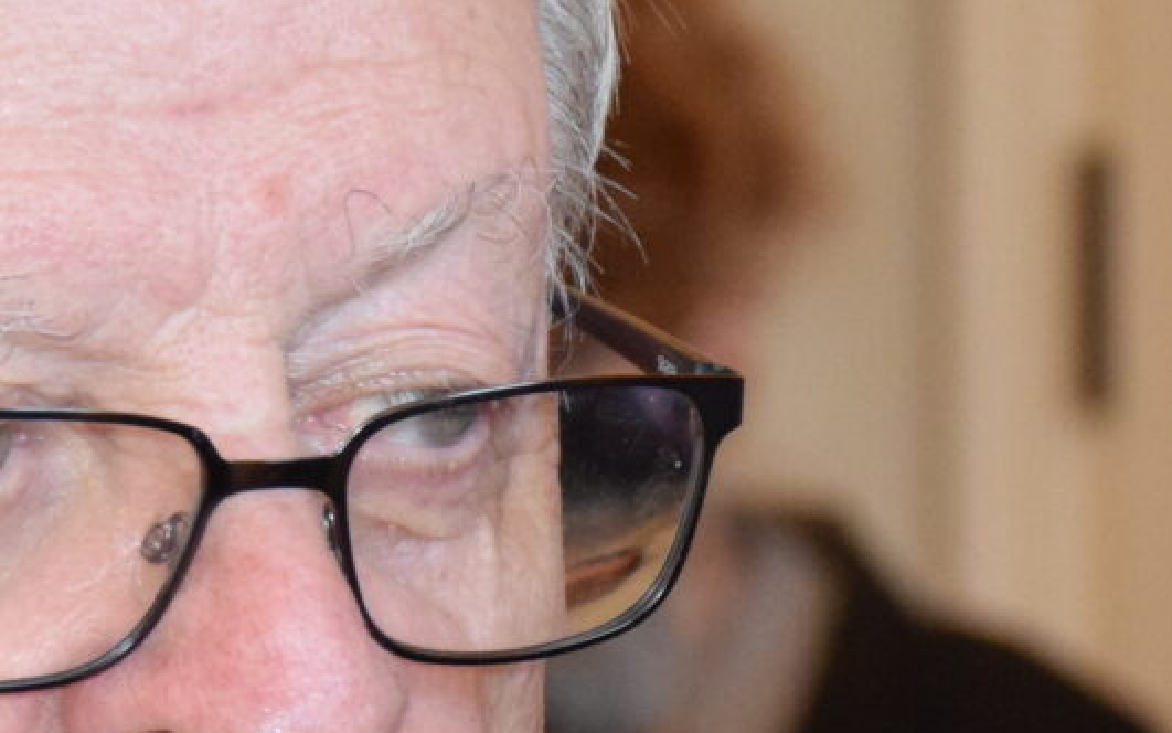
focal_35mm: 457
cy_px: 1034
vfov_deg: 2.9
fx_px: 14598
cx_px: 141
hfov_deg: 4.6
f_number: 5.3
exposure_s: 1/60
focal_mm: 62
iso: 2000
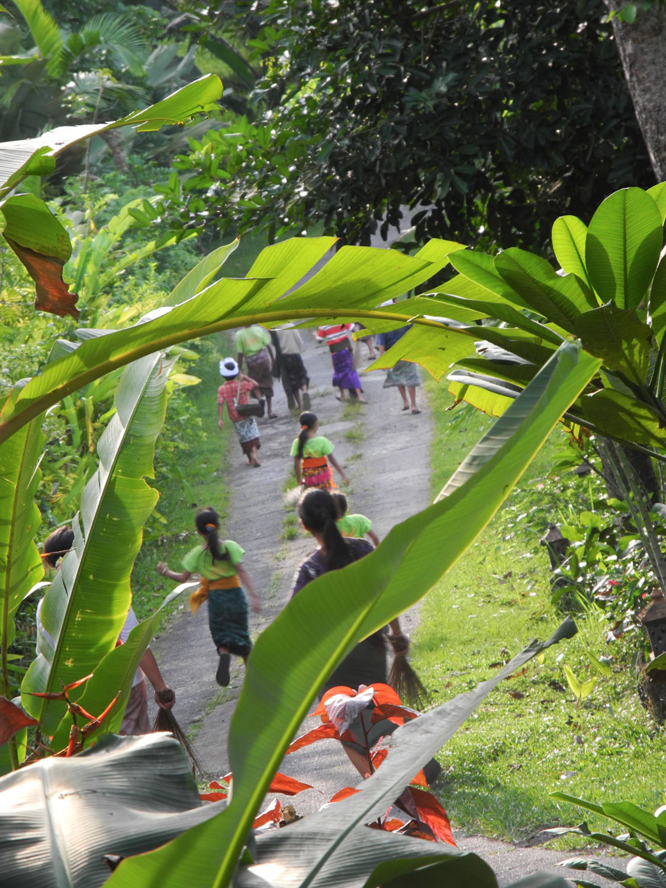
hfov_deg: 7.4
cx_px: 333
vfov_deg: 9.9
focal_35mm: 200
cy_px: 444
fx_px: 5131
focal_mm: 42.6
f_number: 5.6
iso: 109
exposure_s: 1/30
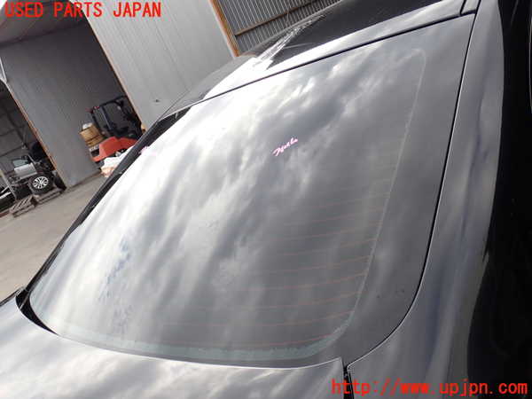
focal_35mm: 32
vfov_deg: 44.2
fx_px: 492
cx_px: 266
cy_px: 200
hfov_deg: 56.8
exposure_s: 1/500
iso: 100
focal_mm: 5.79
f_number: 3.2
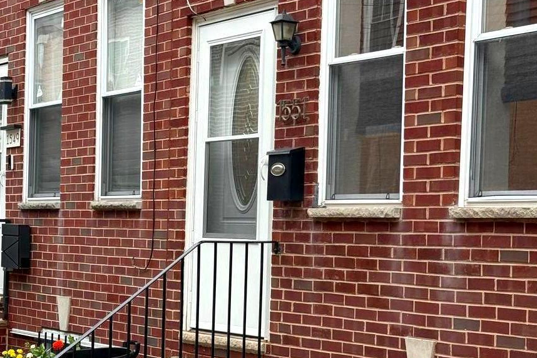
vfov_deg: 26.5
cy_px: 199
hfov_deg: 38.9
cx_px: 267
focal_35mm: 51
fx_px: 761
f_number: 1.78
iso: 50
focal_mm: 6.76
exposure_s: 1/122
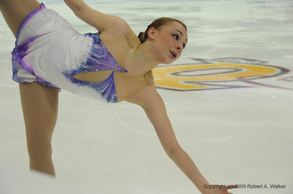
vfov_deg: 15.1
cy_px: 97
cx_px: 146
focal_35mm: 90
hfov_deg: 22.7
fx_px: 731
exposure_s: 1/1250
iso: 3200
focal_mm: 60
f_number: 5.6
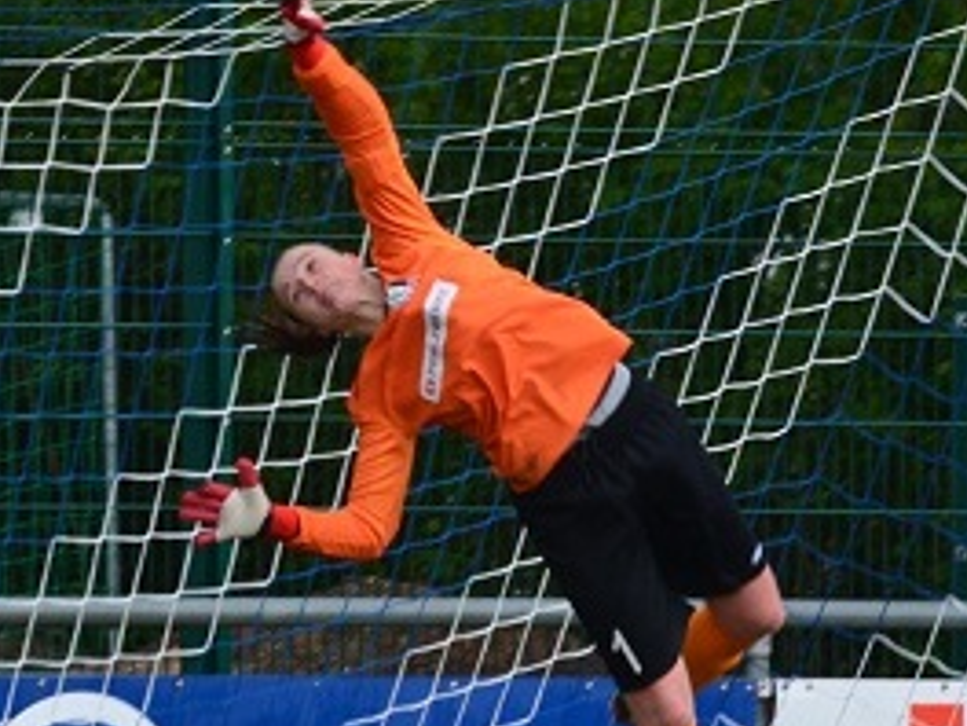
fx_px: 24583
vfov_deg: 1.7
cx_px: 9
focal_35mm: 880
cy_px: 392
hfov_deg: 2.3
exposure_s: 1/200
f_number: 10
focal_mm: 300
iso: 400
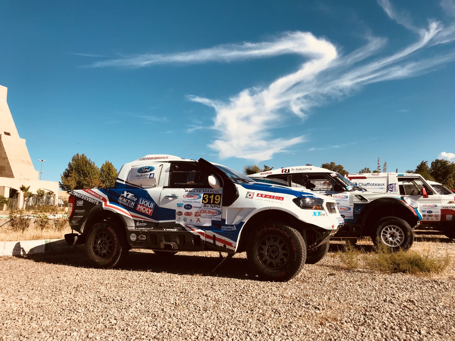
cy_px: 170
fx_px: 368
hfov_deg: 63.4
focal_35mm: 28
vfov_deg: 49.7
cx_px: 228
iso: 20
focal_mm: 3.99
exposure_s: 1/3195
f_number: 1.8
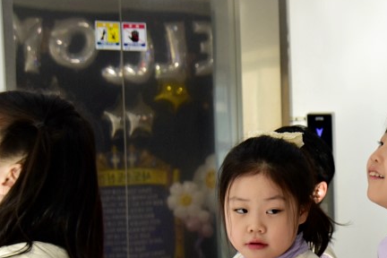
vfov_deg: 8.0
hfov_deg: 11.8
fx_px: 1849
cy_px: 213
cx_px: 401
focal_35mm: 172
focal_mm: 55
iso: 800
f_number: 7.1
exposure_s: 1/200
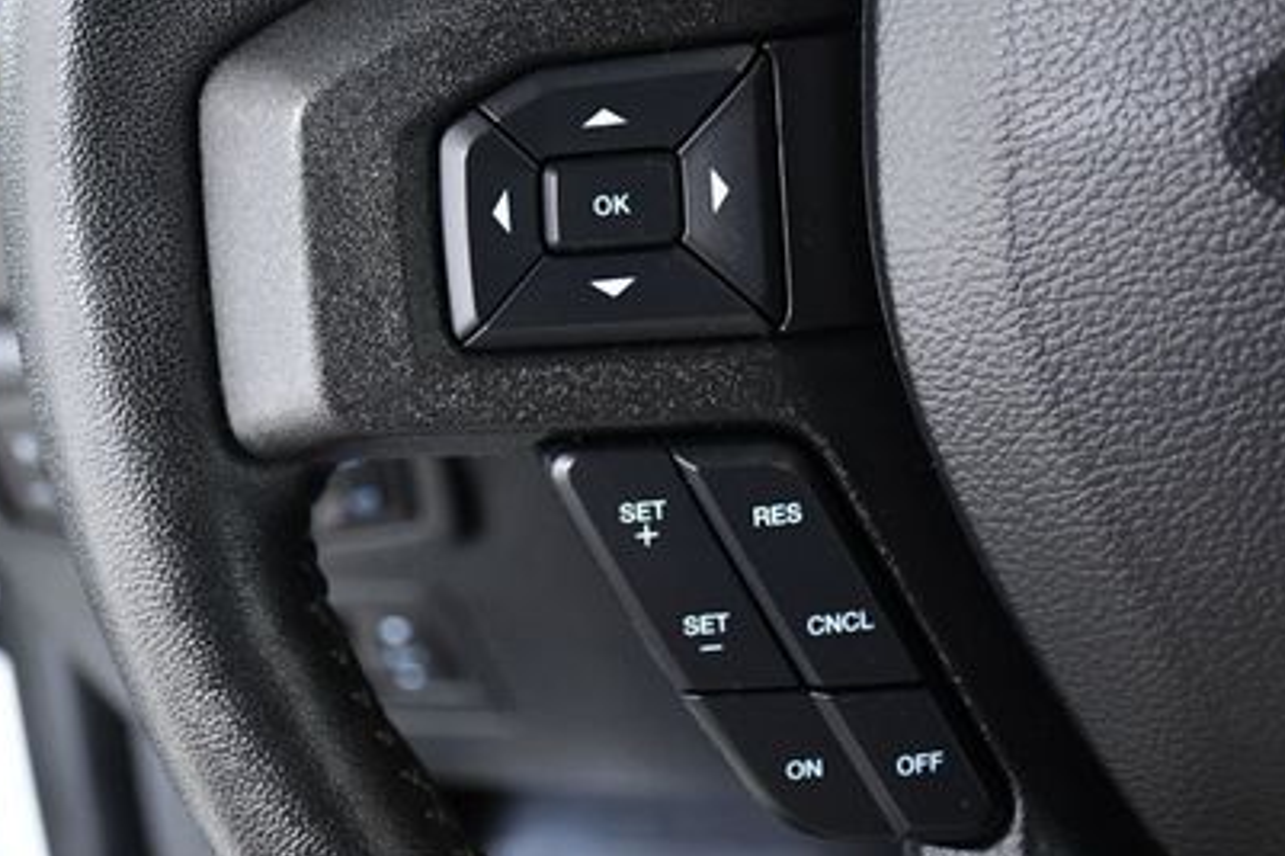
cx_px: 516
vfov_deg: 15.0
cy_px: 295
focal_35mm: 91
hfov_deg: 22.4
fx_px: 3247
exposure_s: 1/80
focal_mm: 38
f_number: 4.2
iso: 2500
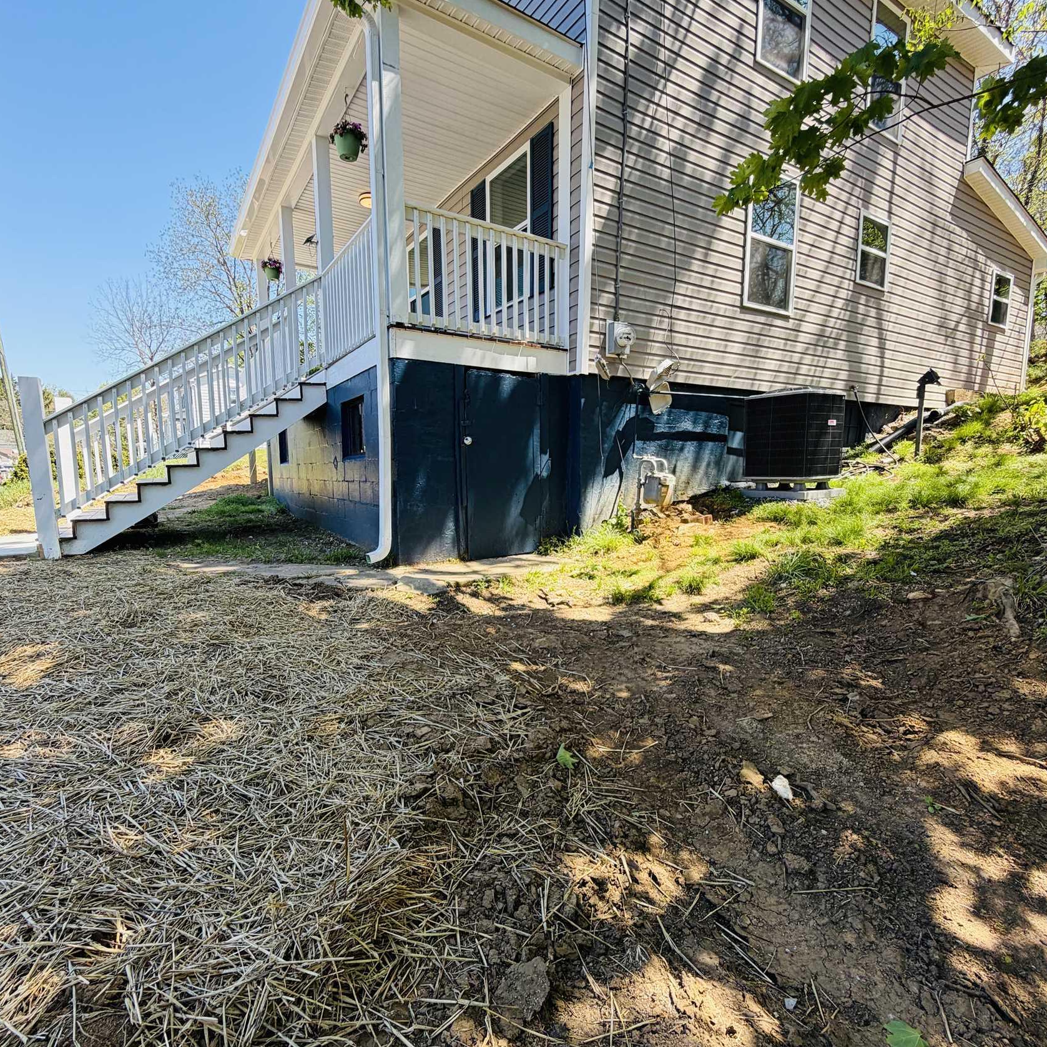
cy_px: 548
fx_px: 582
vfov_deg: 83.9
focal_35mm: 17
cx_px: 516
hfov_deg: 84.0
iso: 50
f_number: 2.2
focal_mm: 2.22
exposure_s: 1/264
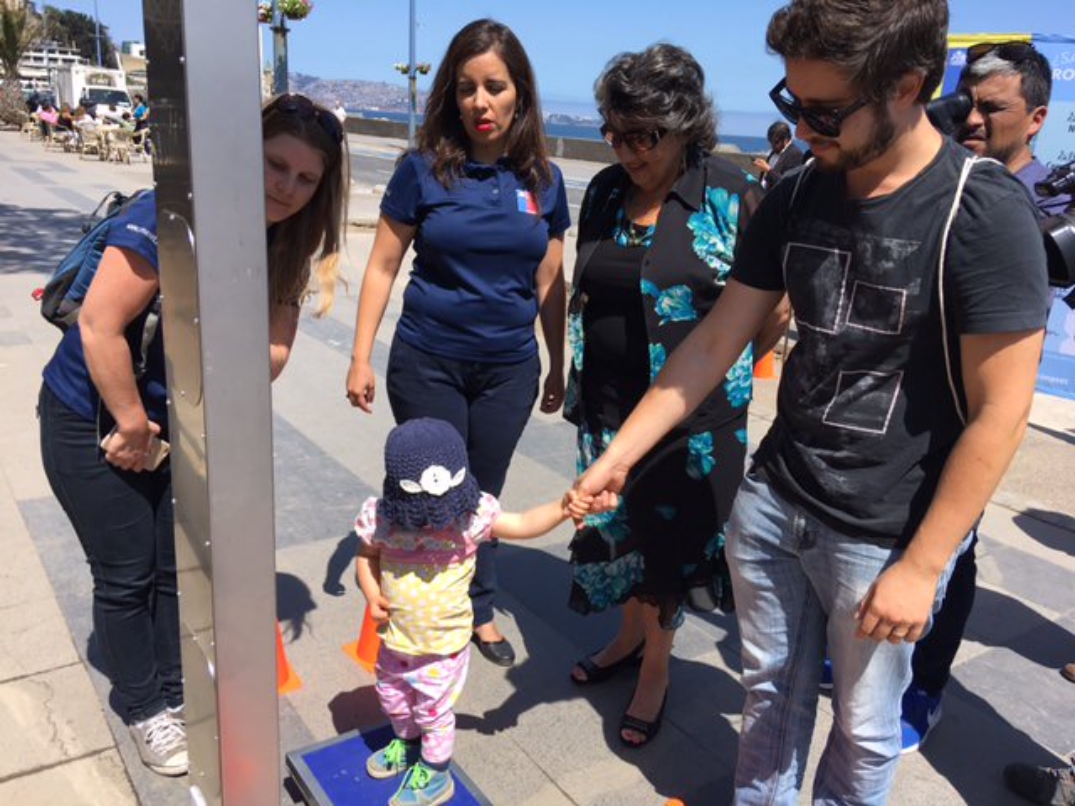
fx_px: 901
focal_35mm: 29
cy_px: 403
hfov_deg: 61.7
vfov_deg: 48.2
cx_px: 538
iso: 25
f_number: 2.2
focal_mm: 4.15
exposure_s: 1/1183
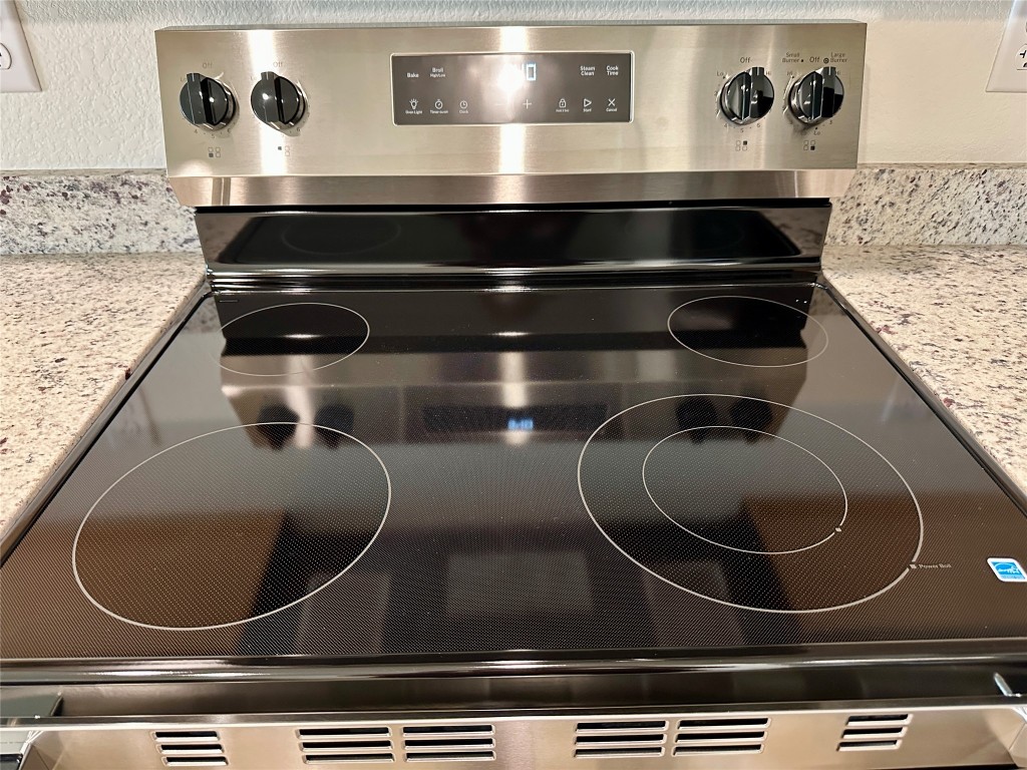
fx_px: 712
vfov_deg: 56.8
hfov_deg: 71.6
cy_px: 385
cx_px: 514
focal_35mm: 24
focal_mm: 6.86
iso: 800
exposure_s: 1/40
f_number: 1.78
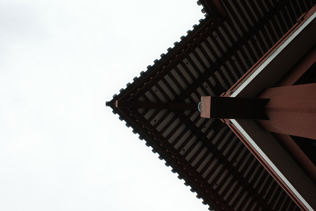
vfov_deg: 46.4
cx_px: 158
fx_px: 246
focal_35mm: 28
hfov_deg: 65.5
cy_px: 106
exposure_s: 1/160
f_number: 8
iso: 800
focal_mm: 18.3
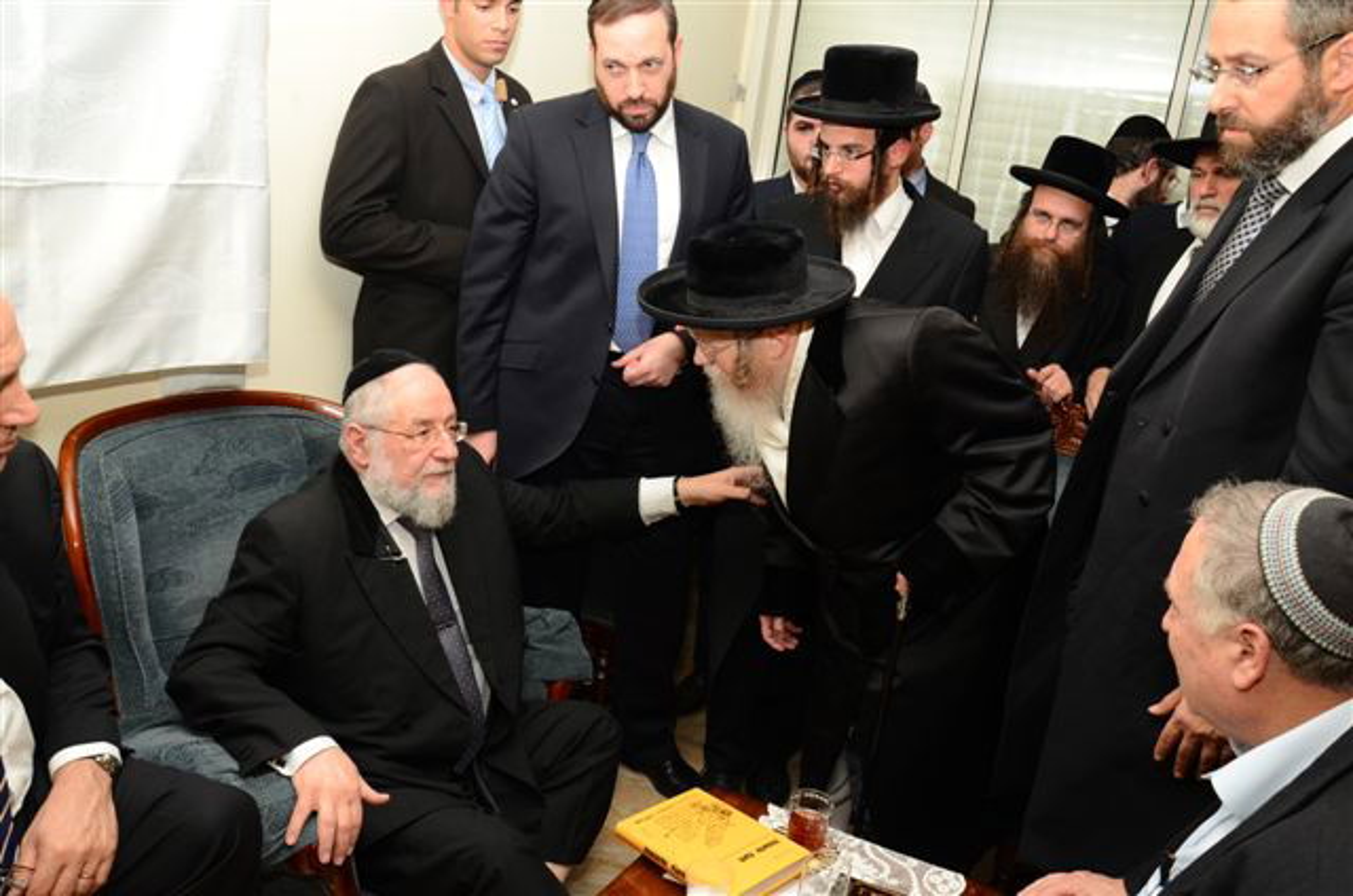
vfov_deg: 47.7
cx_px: 676
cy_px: 448
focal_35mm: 27
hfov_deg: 67.5
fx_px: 1013
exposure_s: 1/160
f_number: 5.6
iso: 800
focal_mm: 18
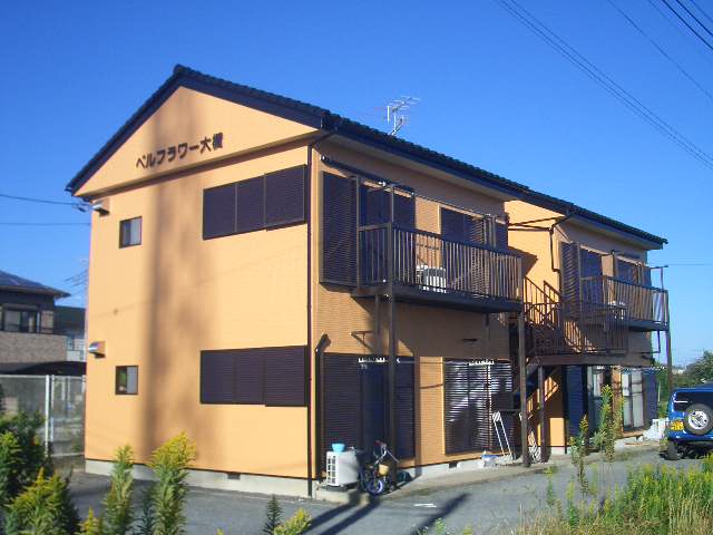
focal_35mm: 41
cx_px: 356
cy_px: 268
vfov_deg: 35.1
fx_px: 844
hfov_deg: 45.8
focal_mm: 6.8
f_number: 4.6
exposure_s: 1/500
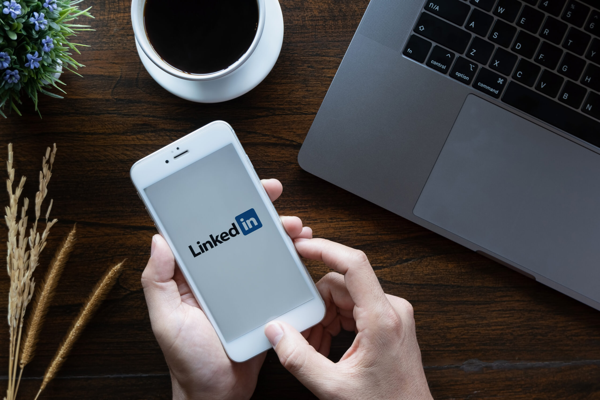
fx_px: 783
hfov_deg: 41.9
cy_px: 200
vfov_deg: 28.7
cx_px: 300
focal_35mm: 47
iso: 320
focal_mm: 31.4
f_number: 4.7
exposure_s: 1/45
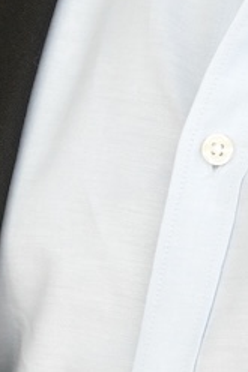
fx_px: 7853
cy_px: -76
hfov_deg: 1.8
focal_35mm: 759
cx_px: 385
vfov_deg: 2.7
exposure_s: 1/800
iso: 1600
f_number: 7.1
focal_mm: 90
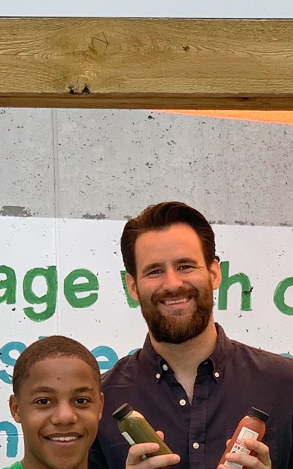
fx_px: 2288
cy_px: 482
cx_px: 312
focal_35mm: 179
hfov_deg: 7.3
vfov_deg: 11.6
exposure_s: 1/159
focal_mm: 6
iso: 16
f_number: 2.4
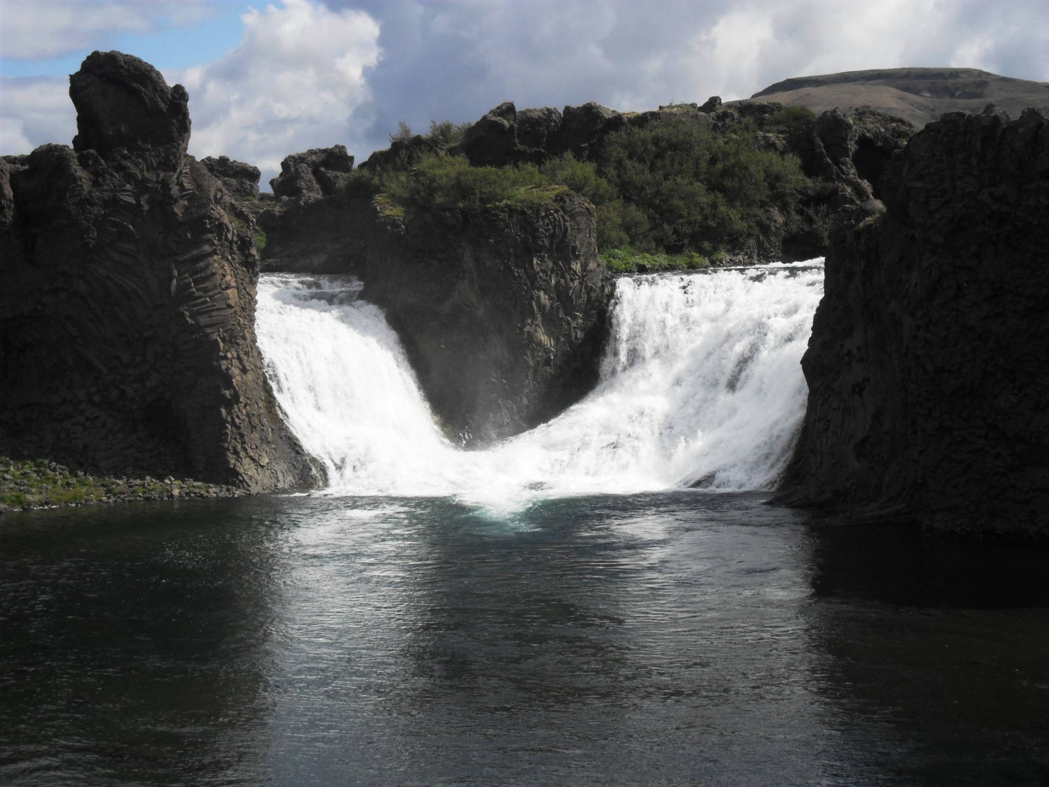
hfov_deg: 25.3
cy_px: 394
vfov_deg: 19.1
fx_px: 2333
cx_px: 524
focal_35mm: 77
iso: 100
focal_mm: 13.6
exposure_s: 1/125
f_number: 12.8
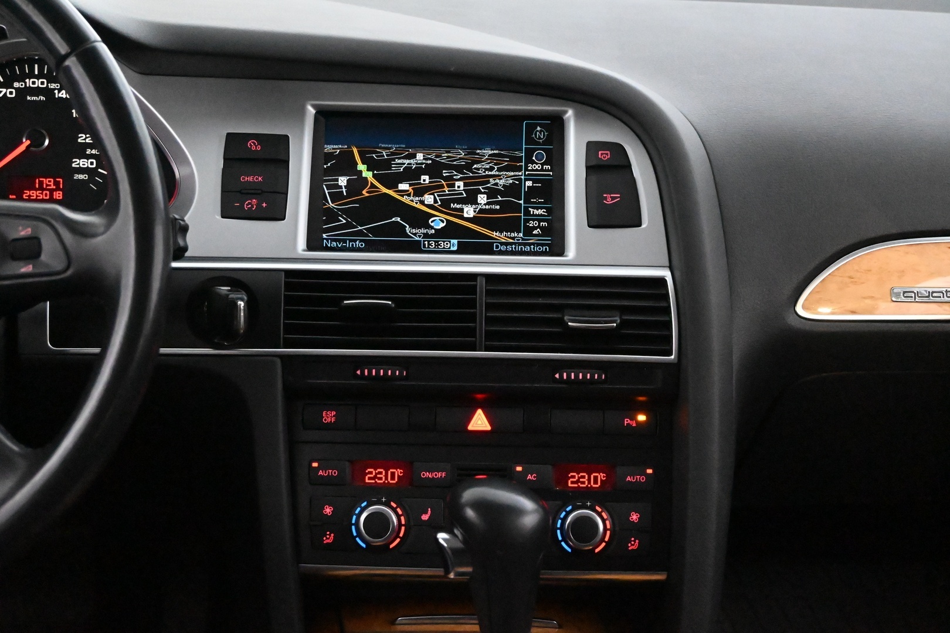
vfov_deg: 23.8
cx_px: 475
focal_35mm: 57
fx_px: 1504
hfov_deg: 35.1
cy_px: 316
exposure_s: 1/60
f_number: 5.6
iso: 18000
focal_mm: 38
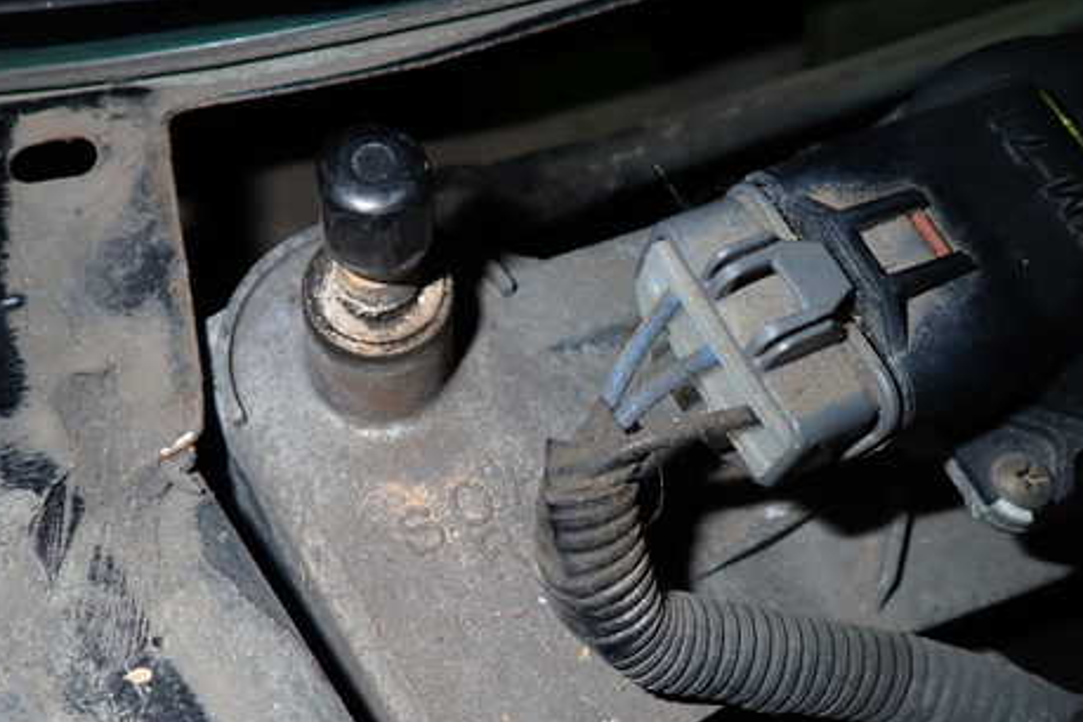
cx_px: 491
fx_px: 1023
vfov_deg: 38.6
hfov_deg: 55.7
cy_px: 451
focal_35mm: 34
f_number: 5.6
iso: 200
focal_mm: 4.5
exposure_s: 1/30
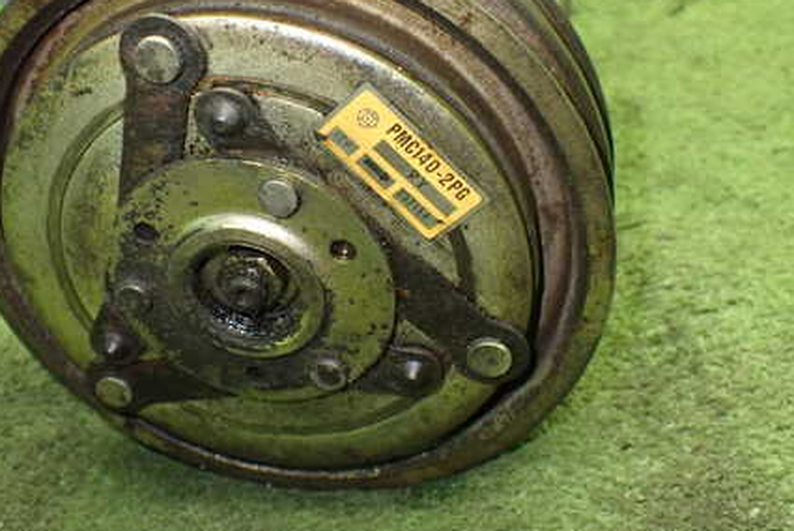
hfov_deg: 44.2
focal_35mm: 44
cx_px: 310
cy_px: 202
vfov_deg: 30.4
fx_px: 971
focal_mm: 5.4
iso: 800
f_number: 2.3
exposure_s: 1/50
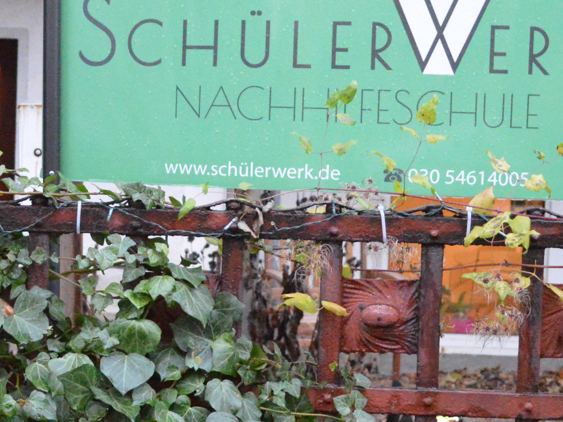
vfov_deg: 15.6
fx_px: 1545
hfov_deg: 20.3
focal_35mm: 95
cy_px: 173
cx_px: 66
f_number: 4
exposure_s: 1/320
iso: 6400
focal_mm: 22
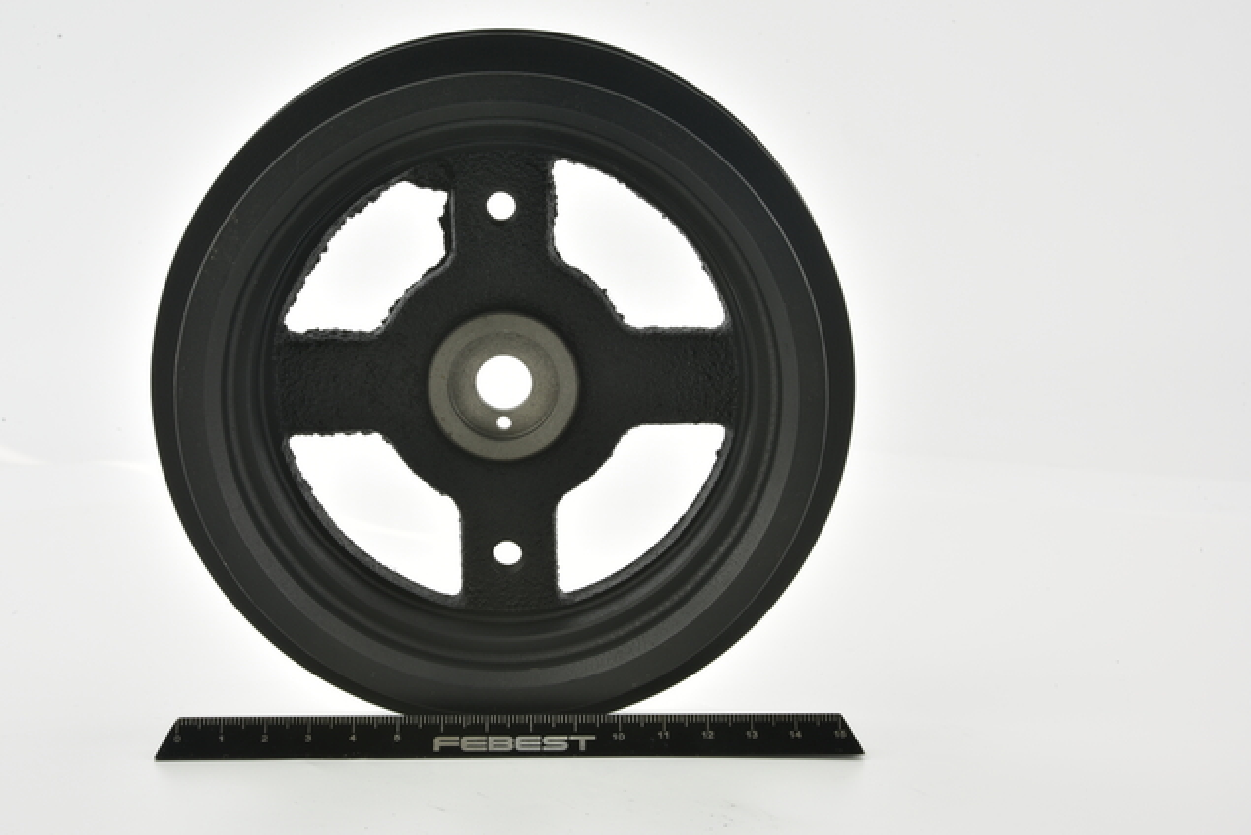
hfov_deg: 29.6
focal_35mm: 68
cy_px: 382
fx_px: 2364
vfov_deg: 20.0
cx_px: 552
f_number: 29
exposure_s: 1/3
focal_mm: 60
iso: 64
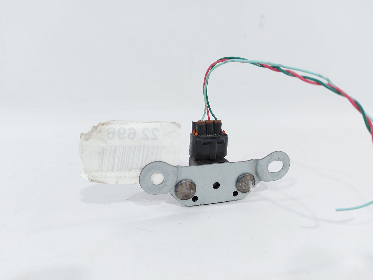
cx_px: 186
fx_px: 259
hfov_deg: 71.6
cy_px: 140
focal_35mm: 24
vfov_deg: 56.8
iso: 50
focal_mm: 5.23
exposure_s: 1/50
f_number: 1.8
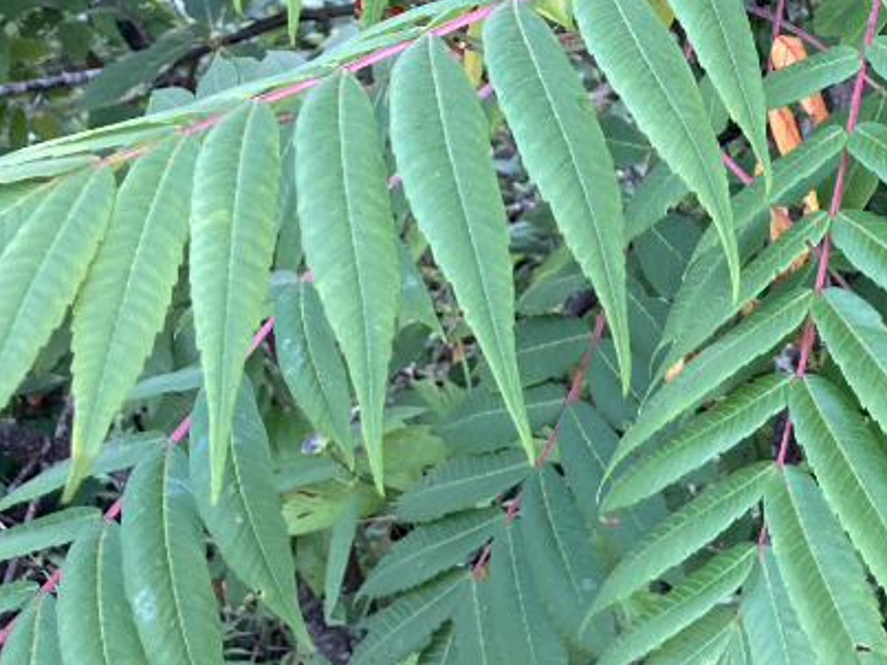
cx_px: 940
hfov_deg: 24.5
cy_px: -59
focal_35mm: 75
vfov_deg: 18.9
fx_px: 1921
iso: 80
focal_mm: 4
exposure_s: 1/77
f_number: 1.8
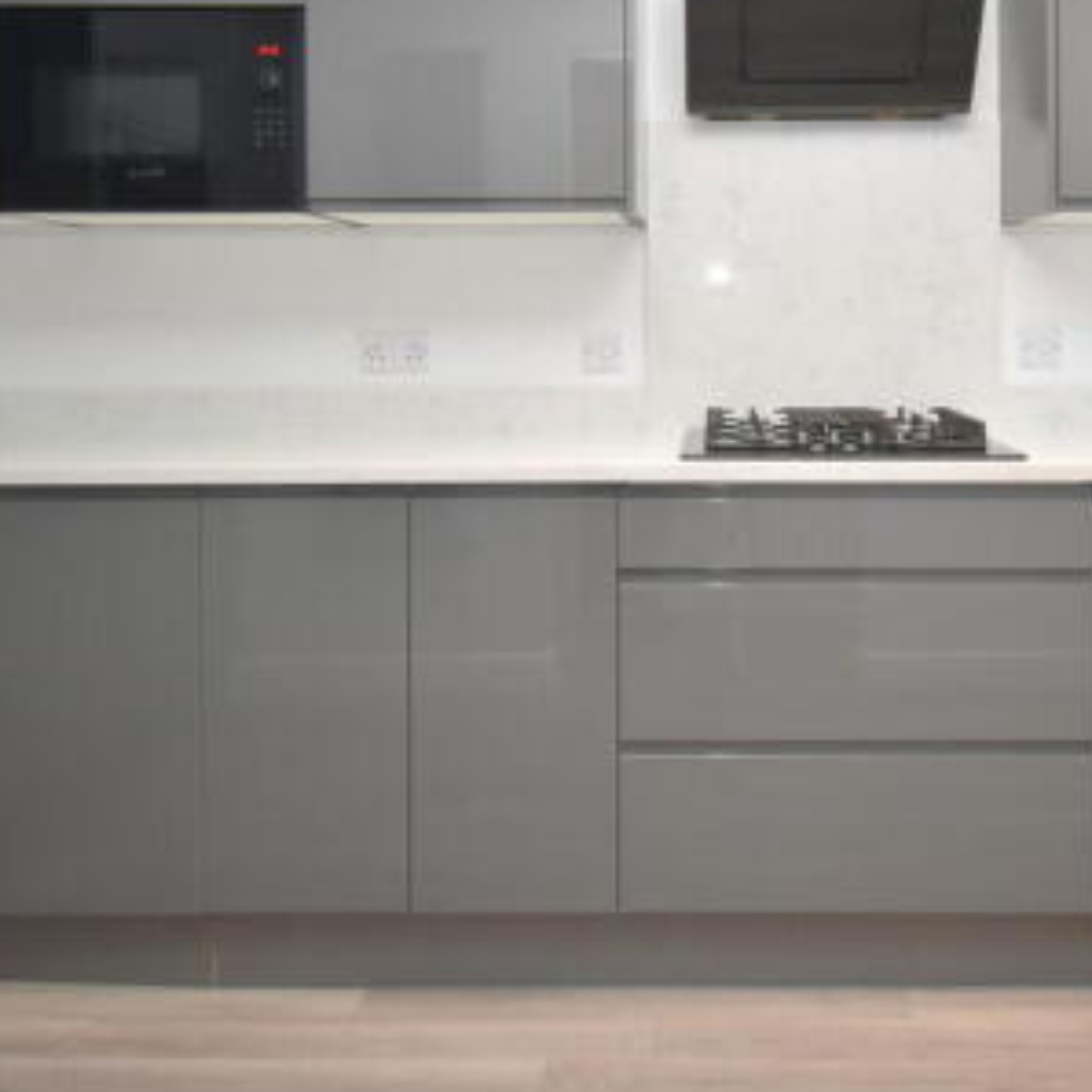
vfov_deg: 55.7
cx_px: 691
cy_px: 335
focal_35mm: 28
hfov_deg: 56.5
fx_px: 999
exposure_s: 1/125
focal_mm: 10
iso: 1000
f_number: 4.5
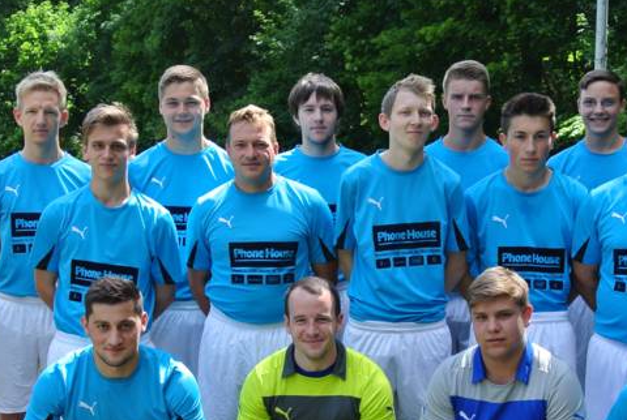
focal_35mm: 78
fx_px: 1361
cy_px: 366
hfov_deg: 25.9
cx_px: 361
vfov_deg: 17.3
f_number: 4
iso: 100
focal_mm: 14.5
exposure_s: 1/250
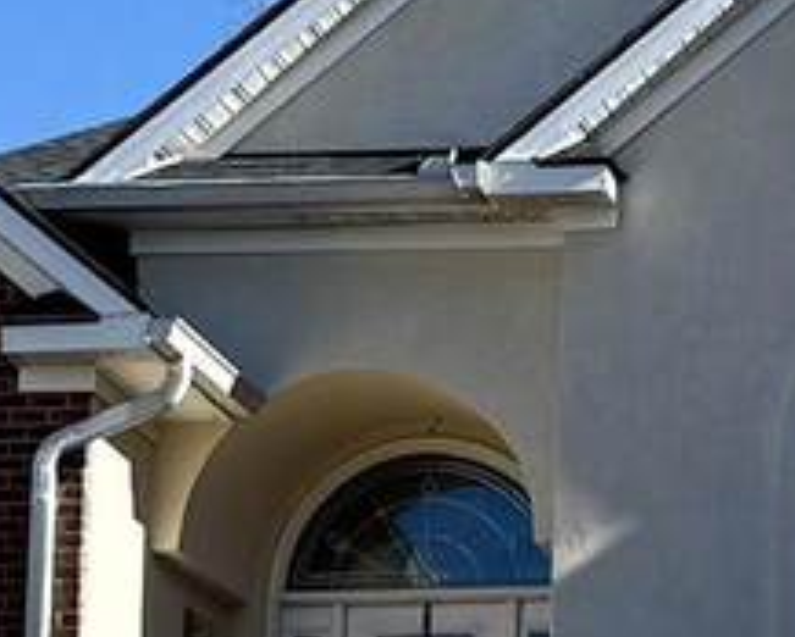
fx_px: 3250
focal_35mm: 138
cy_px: 81
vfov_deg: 11.1
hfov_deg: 13.2
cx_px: 1180
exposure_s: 1/3425
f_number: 1.78
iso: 80
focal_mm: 6.76
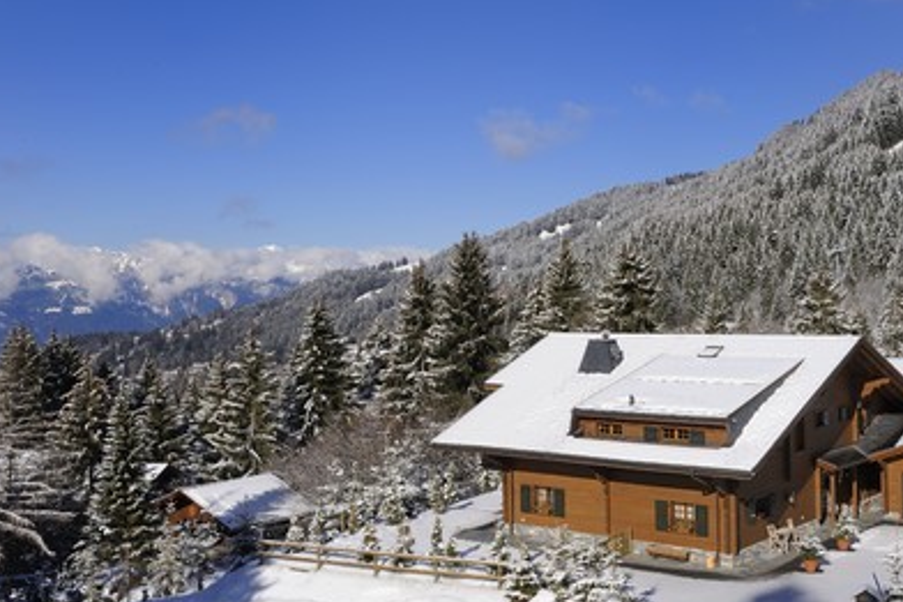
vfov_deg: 29.8
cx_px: 465
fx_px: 1128
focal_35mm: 45
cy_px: 307
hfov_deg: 43.6
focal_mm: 42
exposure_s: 1/200
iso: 200
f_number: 16
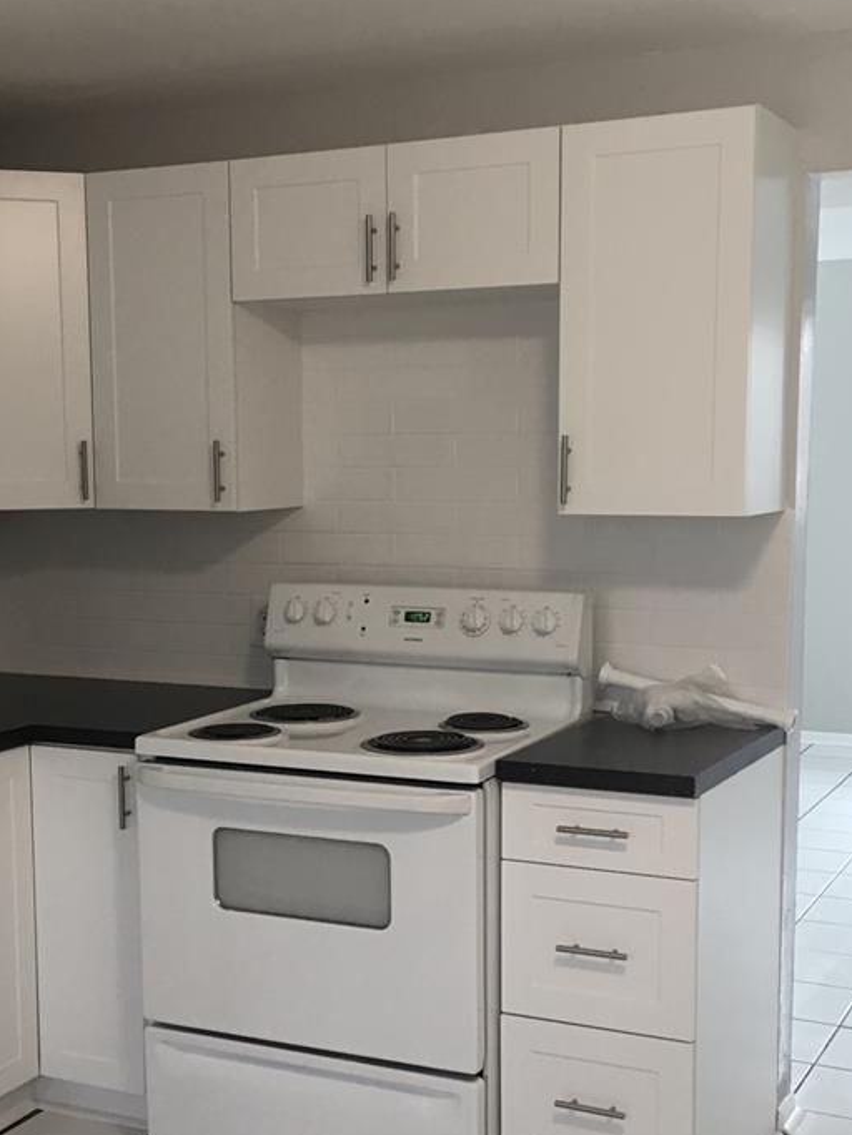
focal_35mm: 51
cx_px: 346
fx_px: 1673
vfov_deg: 37.3
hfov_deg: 28.5
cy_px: 681
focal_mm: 4.15
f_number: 2.2
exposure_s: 1/30
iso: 64
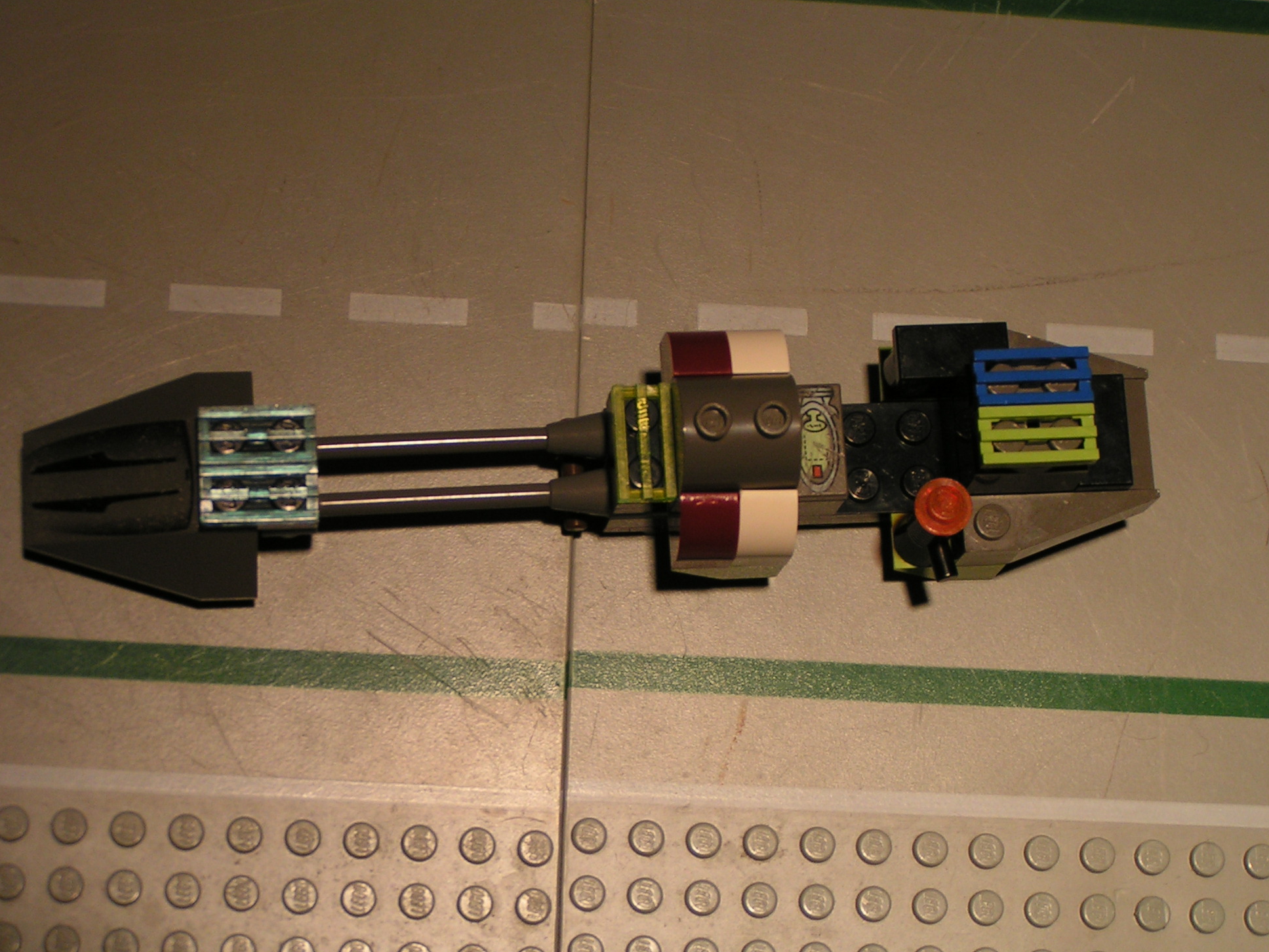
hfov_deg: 21.5
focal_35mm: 91
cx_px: 645
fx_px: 3337
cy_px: 479
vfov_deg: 16.2
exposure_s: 1/100
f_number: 3.5
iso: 50
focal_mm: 13.2
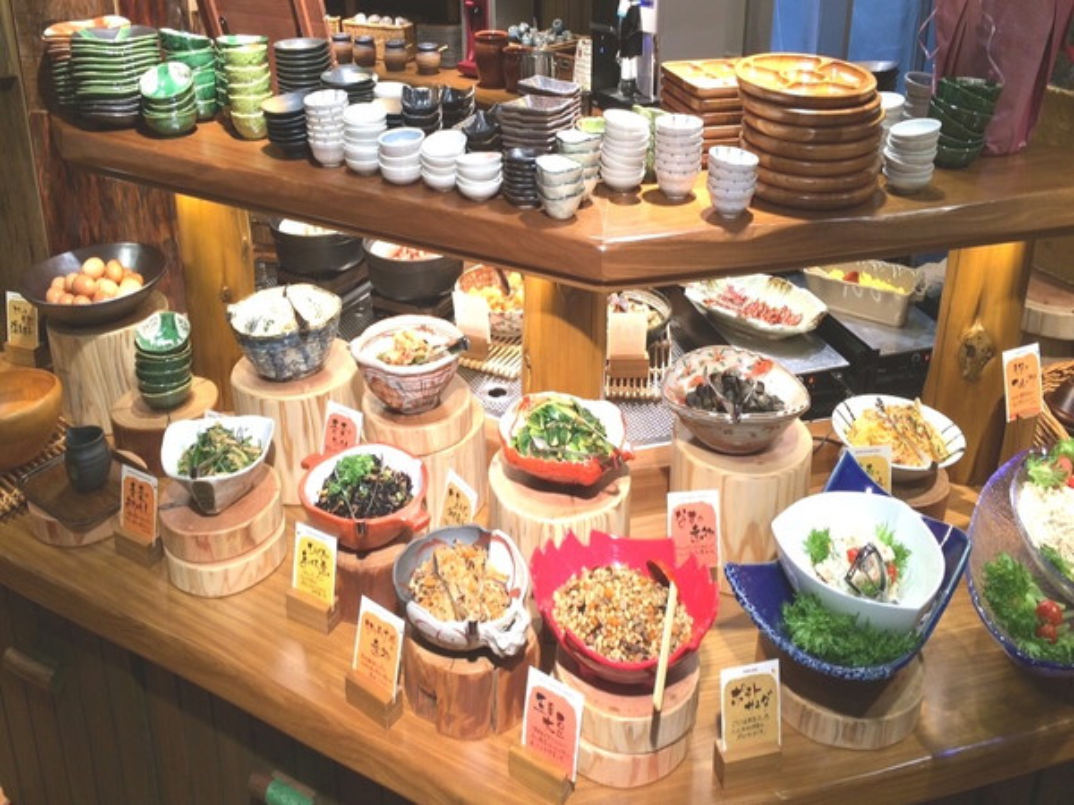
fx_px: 900
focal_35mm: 29
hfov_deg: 61.7
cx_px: 537
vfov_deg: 48.2
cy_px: 402
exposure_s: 1/60
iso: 40
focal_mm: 4.15
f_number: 2.2
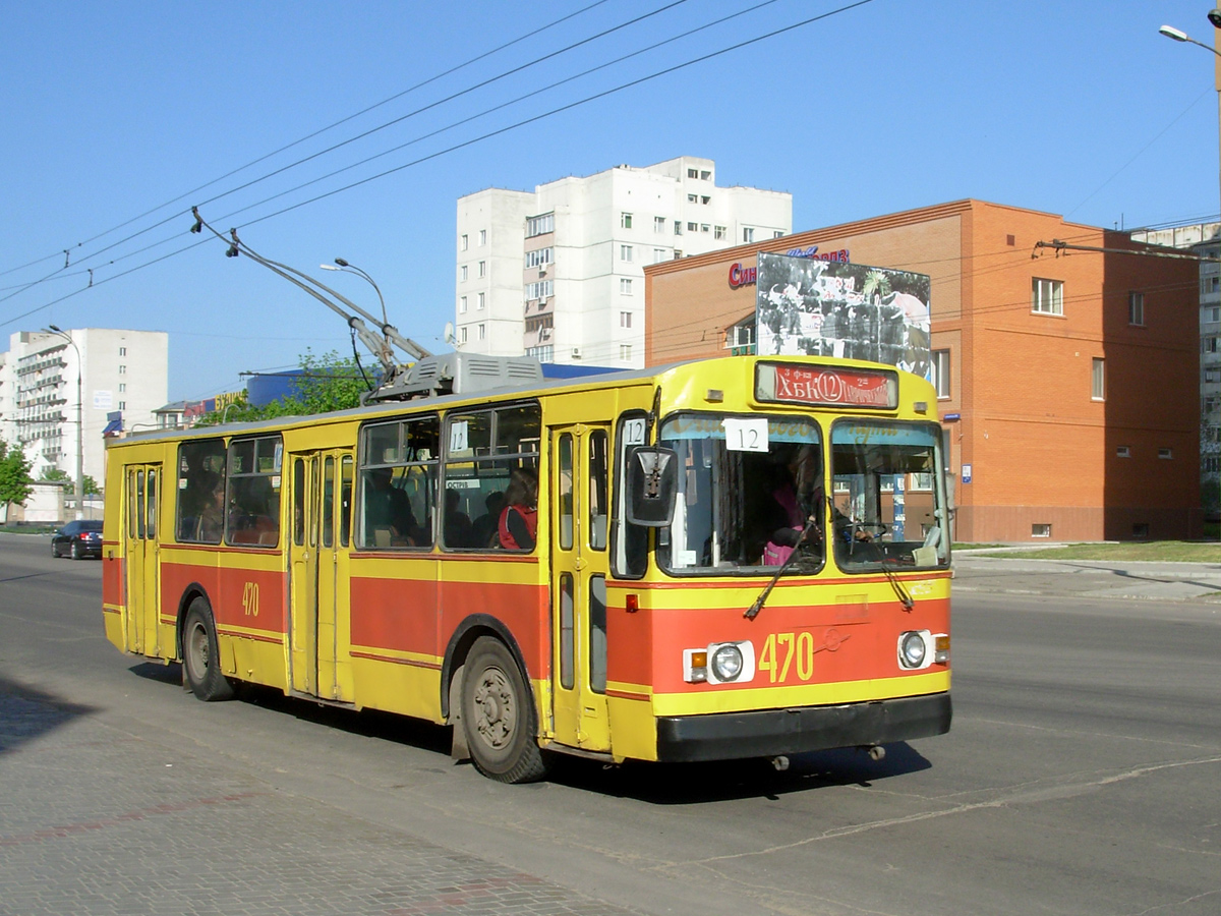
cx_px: 610
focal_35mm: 38
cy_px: 458
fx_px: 1340
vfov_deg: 37.7
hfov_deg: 49.0
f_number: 4.9
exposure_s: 1/575
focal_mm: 6.3
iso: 50
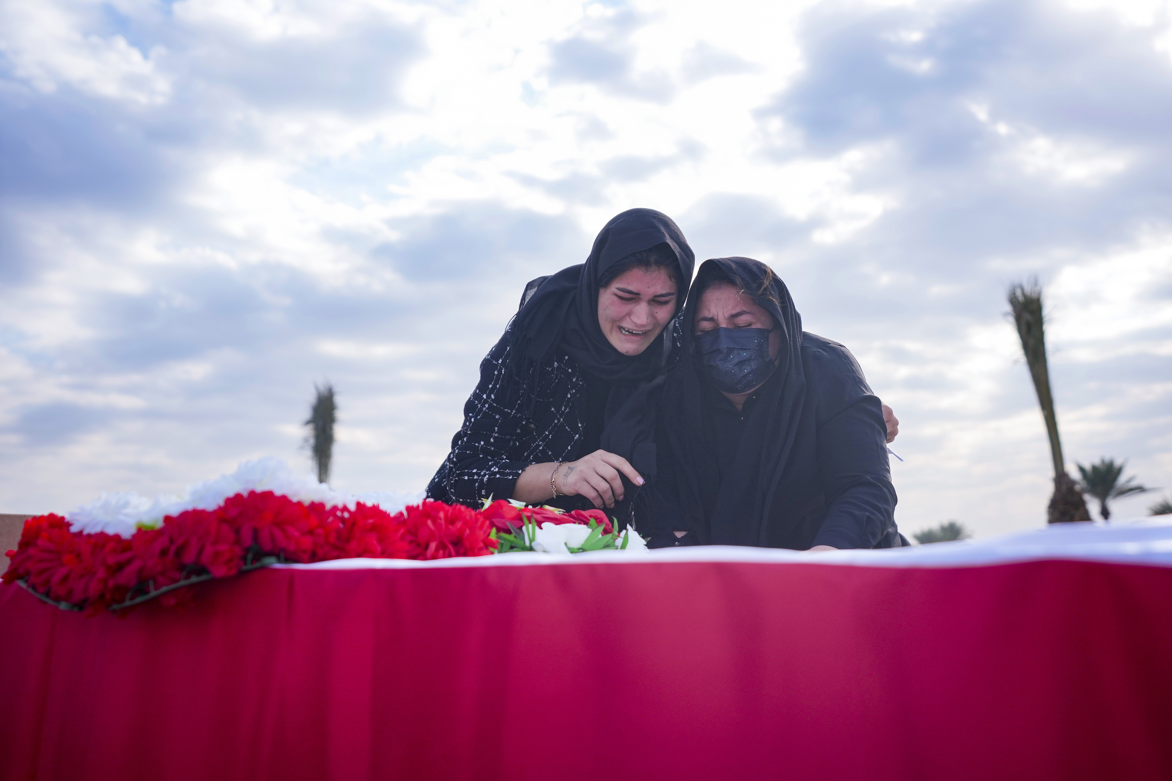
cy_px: 390
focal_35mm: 35
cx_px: 586
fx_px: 1139
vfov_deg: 37.9
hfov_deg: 54.4
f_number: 2.8
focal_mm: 35
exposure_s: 1/3200
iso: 250
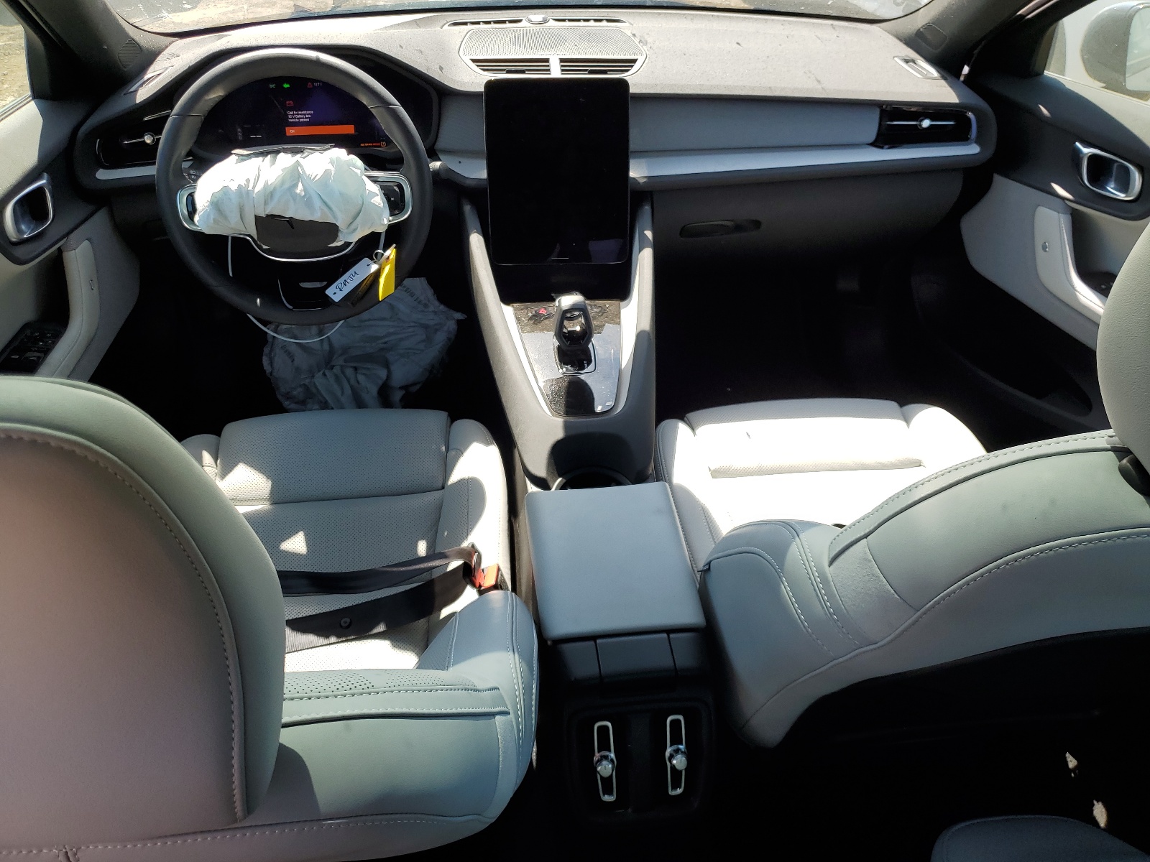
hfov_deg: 67.3
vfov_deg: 53.1
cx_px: 575
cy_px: 431
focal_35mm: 26
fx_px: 864
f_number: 1.5
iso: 50
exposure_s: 1/625
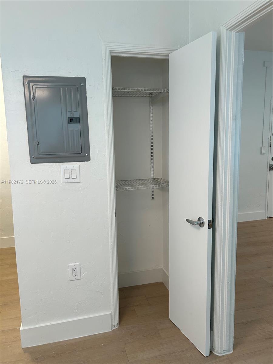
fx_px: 273
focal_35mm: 26
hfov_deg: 53.1
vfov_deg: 67.3
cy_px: 182
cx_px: 136
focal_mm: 5.7
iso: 100
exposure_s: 1/120
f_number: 1.5
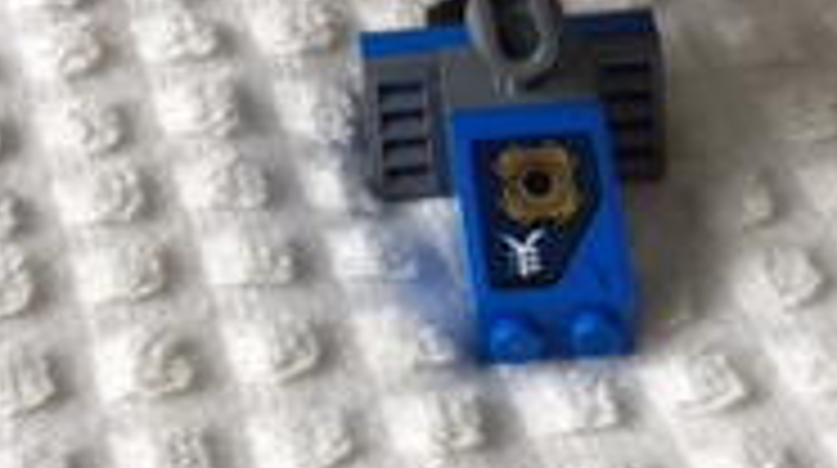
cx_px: 166
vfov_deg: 10.2
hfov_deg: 19.5
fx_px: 2416
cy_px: -472
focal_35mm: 109
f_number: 2.2
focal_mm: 4.15
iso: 32
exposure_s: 1/30
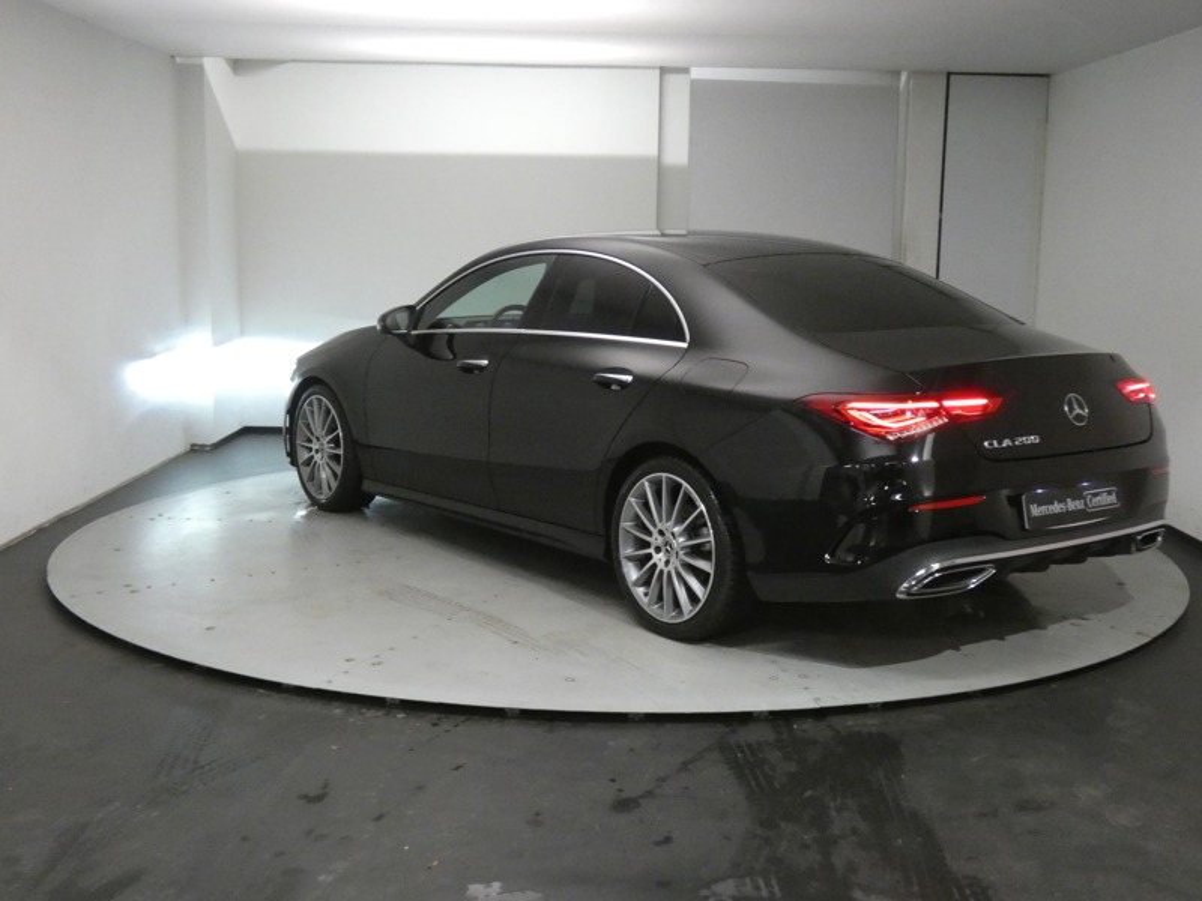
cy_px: 450
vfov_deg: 36.8
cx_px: 601
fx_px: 1354
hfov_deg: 47.9
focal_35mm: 39
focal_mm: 7.1
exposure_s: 1/80
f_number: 3.6
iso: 1250
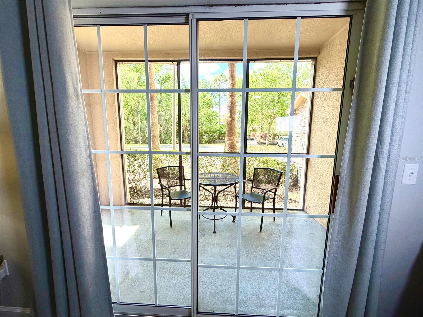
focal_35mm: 14
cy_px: 158
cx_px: 212
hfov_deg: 102.1
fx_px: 171
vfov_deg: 85.7
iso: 80
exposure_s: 1/121
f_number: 2.2
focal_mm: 2.22
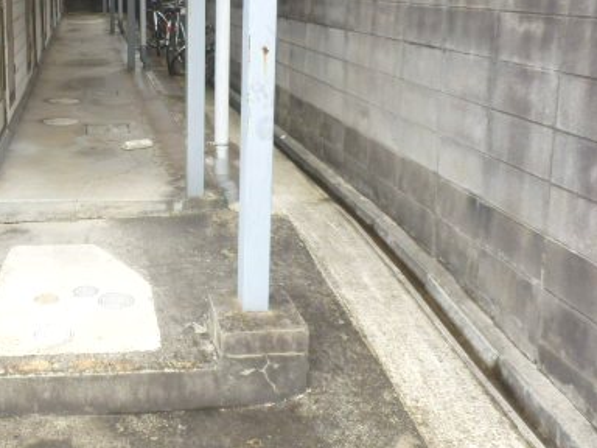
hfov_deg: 44.5
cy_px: 87
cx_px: 118
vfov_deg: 34.8
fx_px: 690
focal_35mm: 40
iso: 80
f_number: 3
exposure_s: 1/160
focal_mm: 4.2
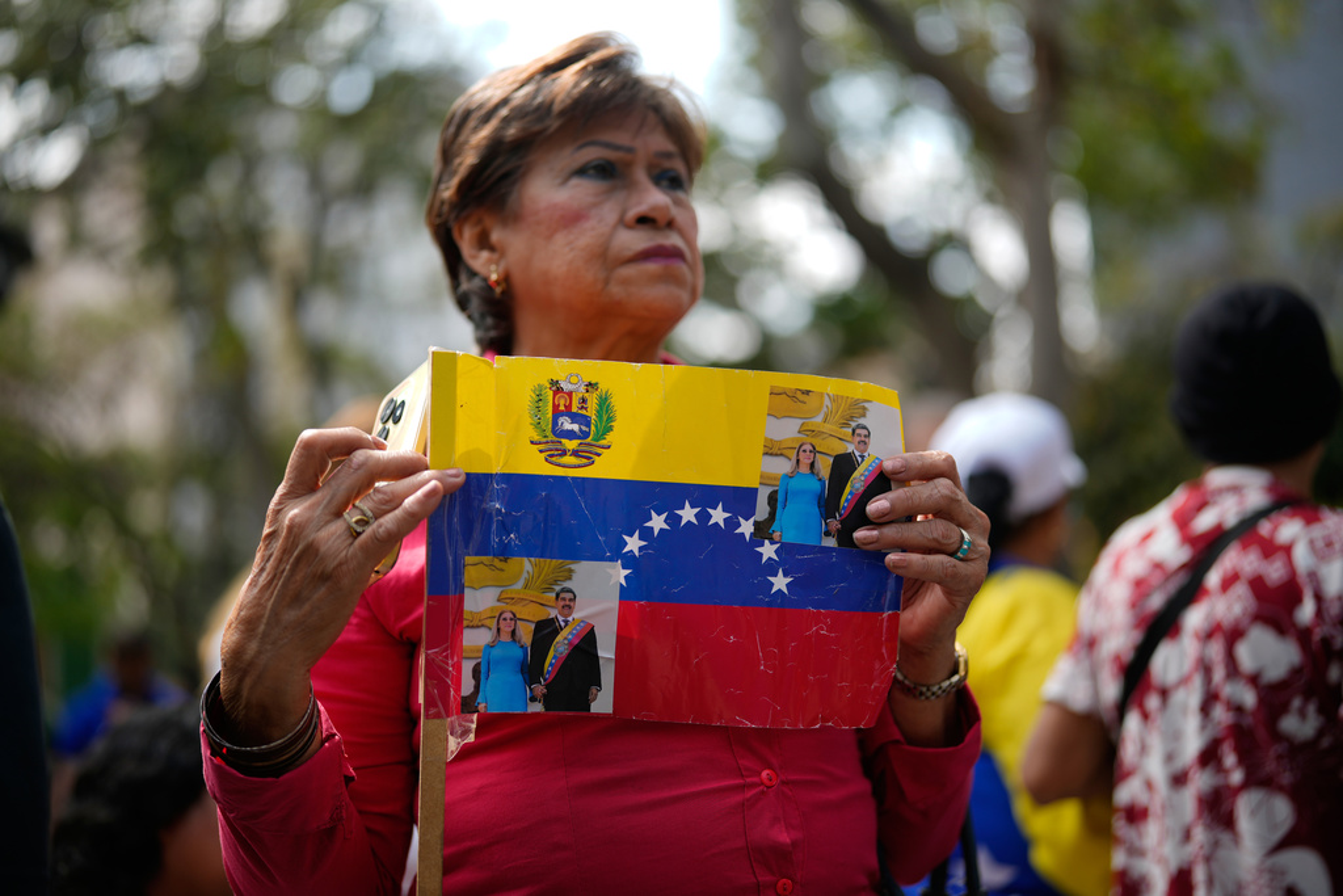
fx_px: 1865
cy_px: 448
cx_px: 672
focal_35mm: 50
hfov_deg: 39.6
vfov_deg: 27.0
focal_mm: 50
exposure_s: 1/1250
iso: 50
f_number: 1.4
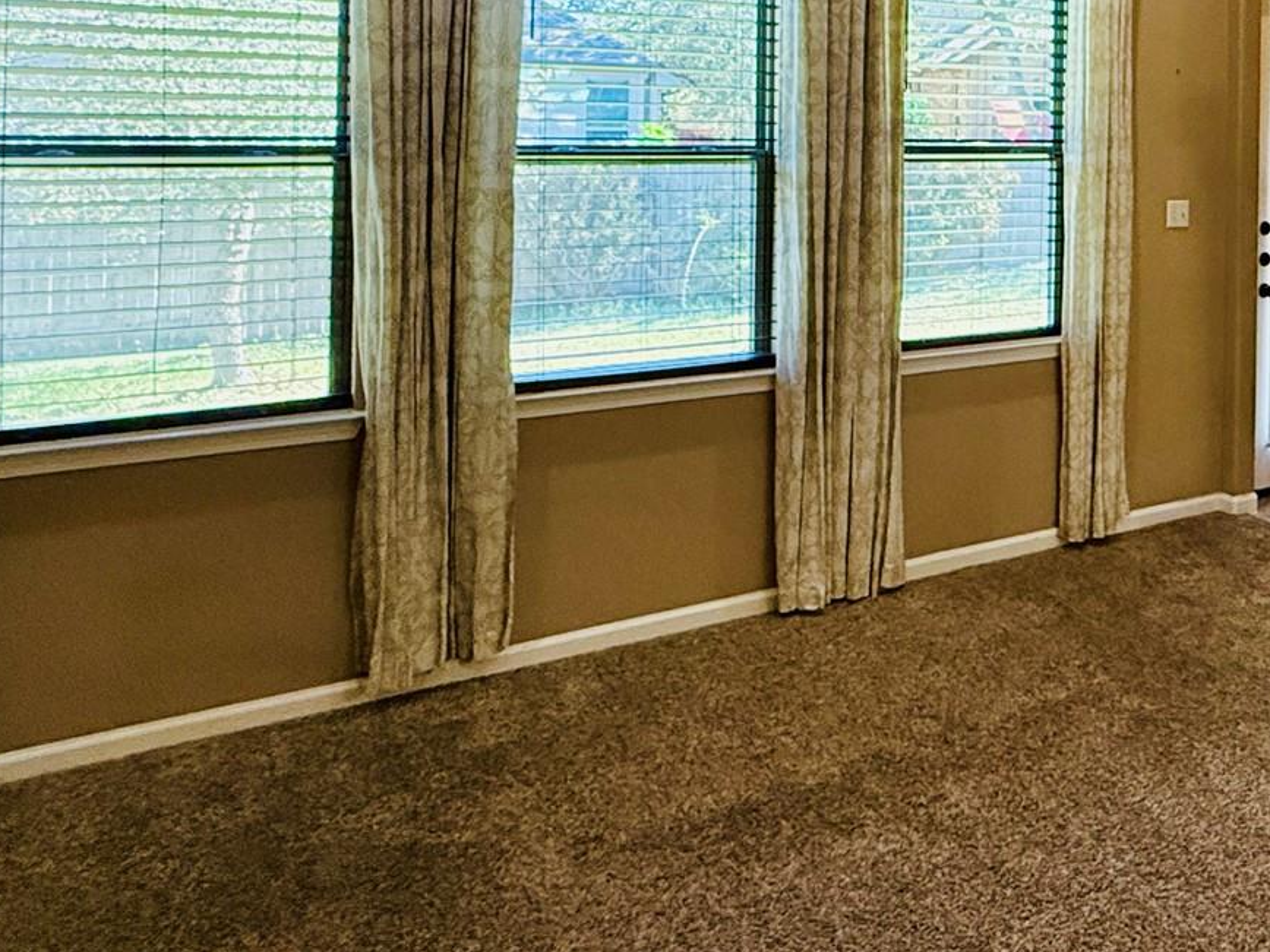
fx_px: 1211
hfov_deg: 45.8
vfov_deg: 38.2
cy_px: -2
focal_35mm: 33
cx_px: 1293
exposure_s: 1/120
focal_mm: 2.22
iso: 400
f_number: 2.2
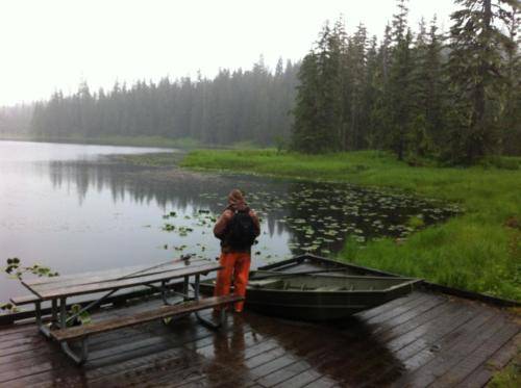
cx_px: 260
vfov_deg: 40.6
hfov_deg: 52.7
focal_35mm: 35
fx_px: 526
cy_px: 194
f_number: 2.8
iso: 80
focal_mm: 3.85
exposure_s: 1/251
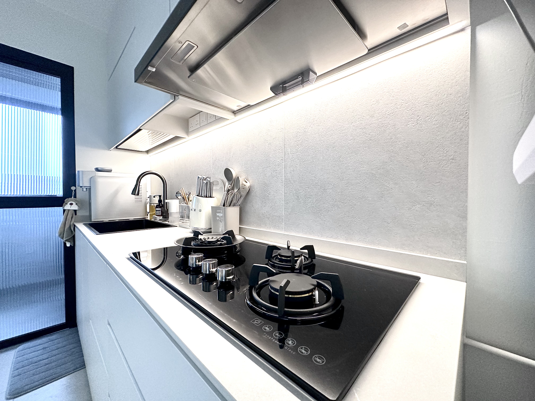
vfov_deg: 85.7
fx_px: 216
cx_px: 268
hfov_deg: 102.1
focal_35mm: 14
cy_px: 200
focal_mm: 2.22
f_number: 2.2
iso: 320
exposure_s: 1/100
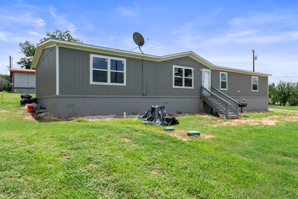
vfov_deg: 55.2
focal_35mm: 23
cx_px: 149
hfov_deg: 76.1
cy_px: 100
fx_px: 190
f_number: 11
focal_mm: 23
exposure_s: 1/160
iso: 160
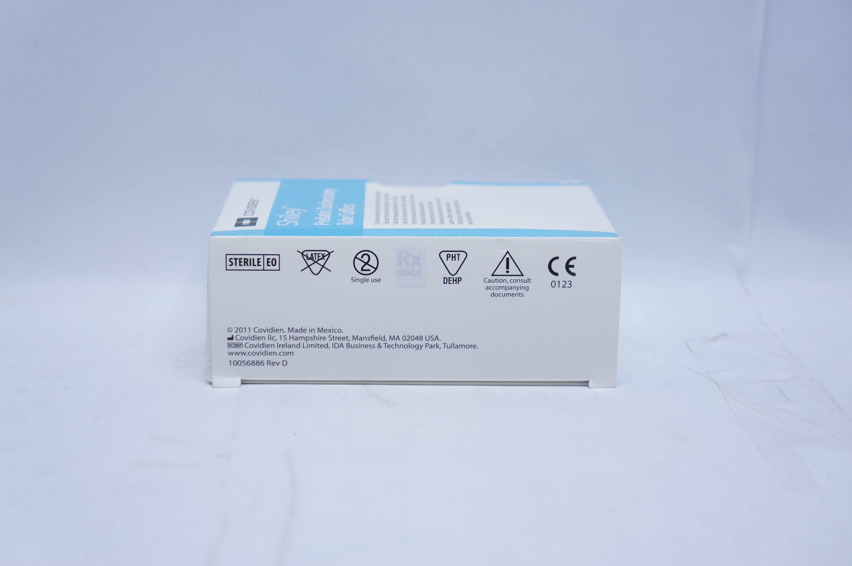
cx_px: 426
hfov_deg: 32.7
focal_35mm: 62
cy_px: 283
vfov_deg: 22.0
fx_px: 1454
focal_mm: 41
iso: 800
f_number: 4.5
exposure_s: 1/160
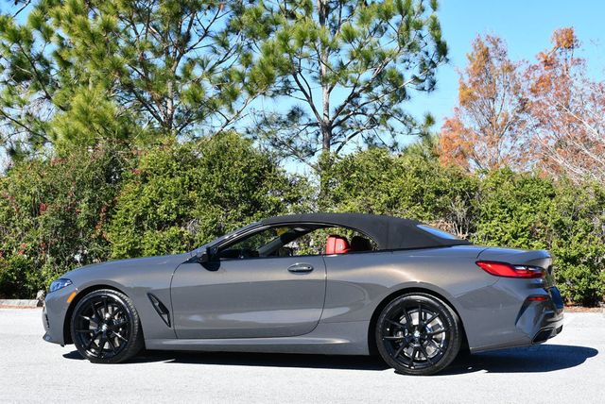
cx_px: 302
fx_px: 1077
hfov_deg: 31.4
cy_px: 202
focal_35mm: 64
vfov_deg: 21.3
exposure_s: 1/250
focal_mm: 32
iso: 125
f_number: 8
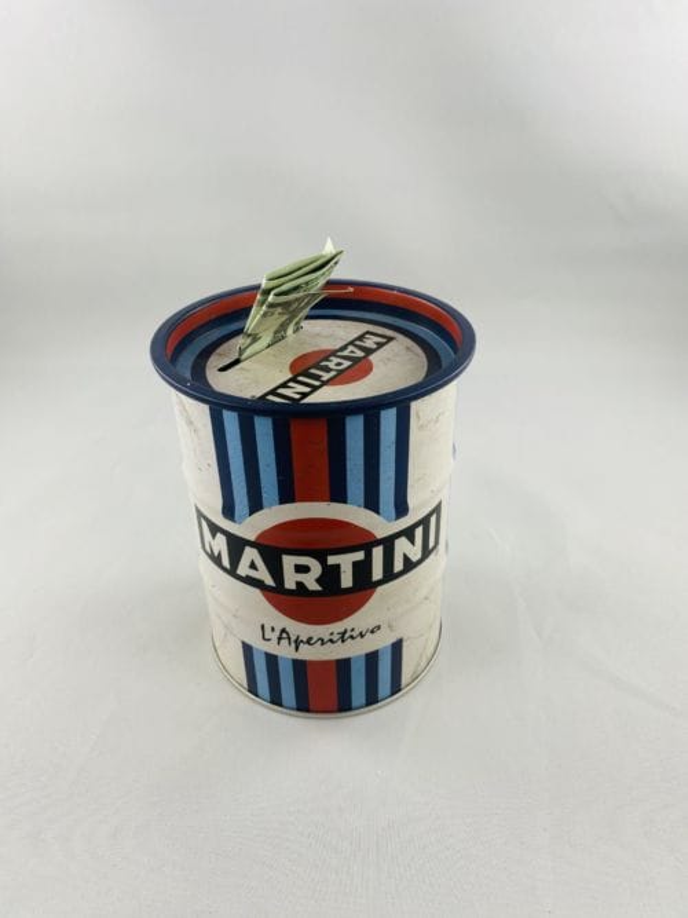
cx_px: 344
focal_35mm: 26
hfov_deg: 53.0
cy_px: 459
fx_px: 689
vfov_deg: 67.3
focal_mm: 4.25
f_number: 1.8
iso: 50
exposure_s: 1/100
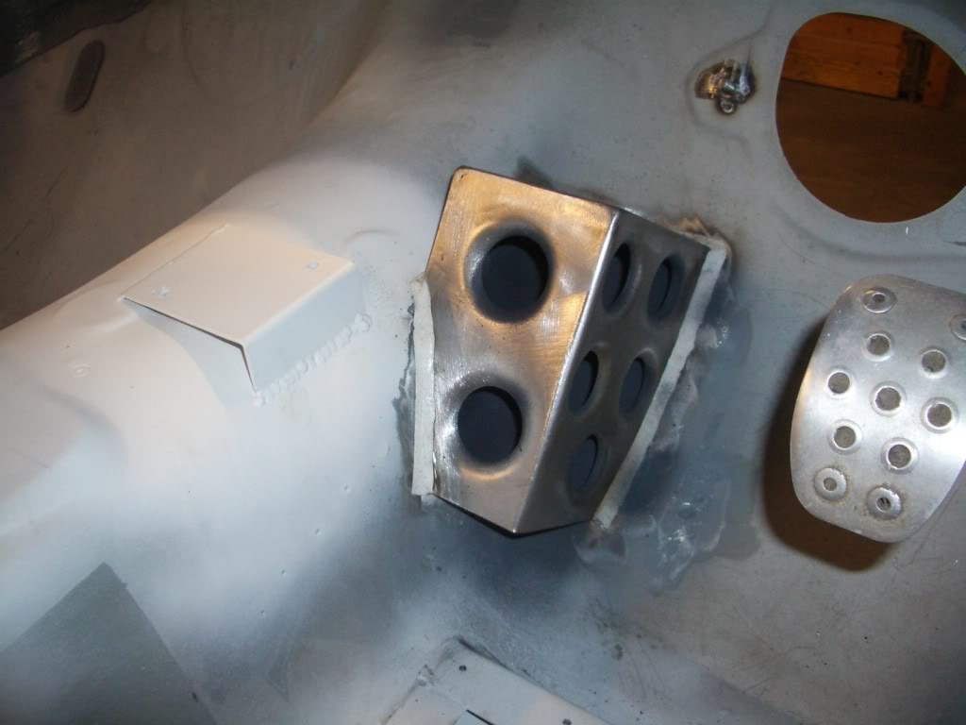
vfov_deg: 40.7
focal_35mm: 35
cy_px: 362
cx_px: 483
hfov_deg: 52.6
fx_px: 977
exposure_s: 1/60
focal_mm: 5.8
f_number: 2.6
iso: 200
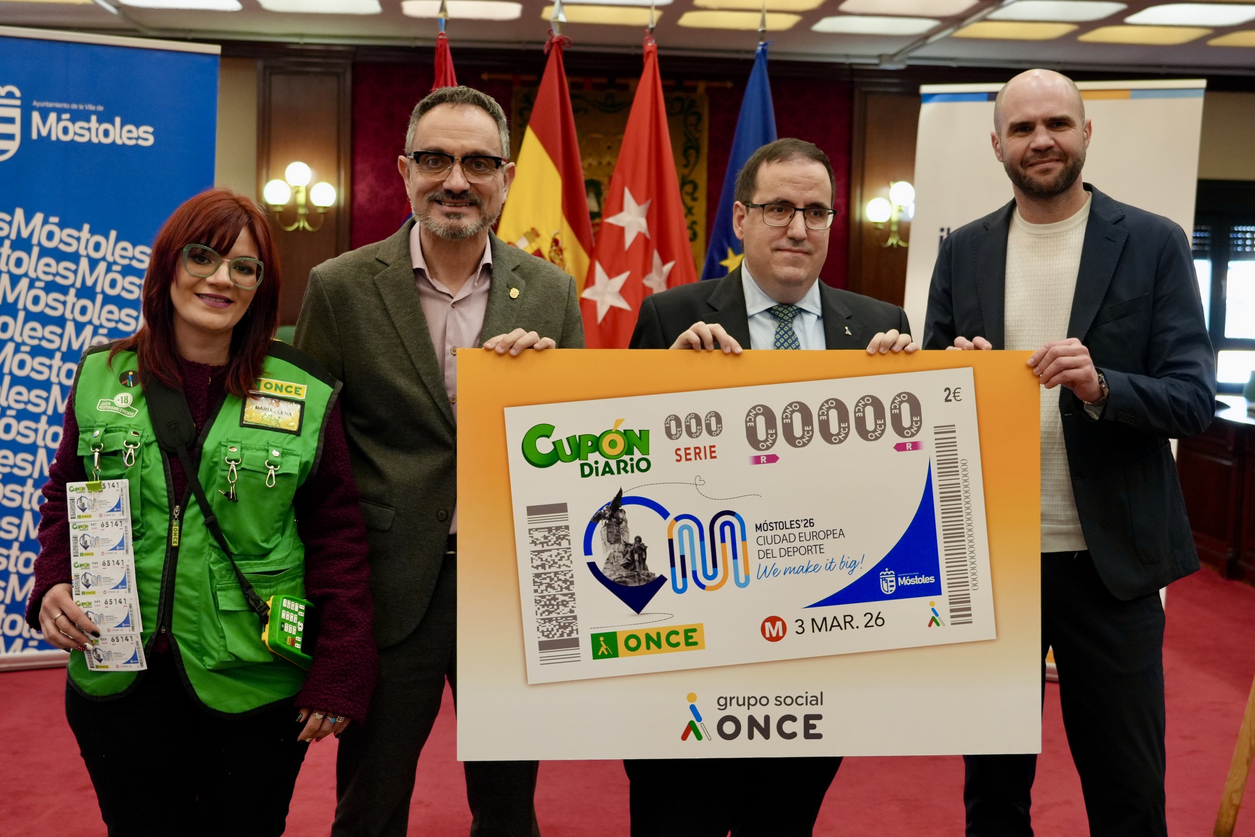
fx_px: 1673
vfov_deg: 28.1
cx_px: 628
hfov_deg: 41.1
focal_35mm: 48
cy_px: 418
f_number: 4
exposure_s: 1/160
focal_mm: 32
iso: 1000
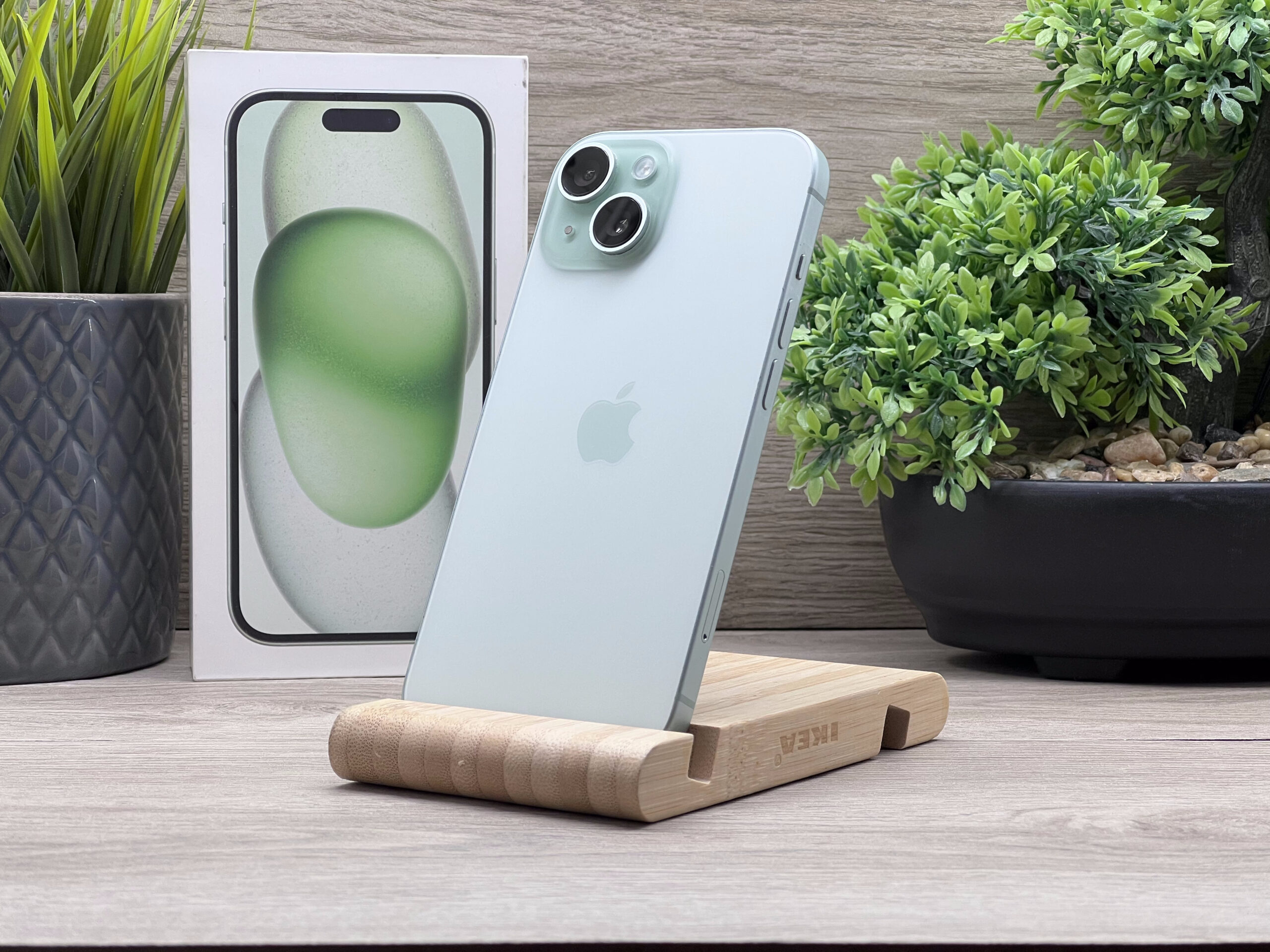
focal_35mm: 77
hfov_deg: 25.3
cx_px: 635
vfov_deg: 19.1
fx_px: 2825
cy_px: 476
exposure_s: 1/100
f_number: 2.8
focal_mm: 9
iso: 64
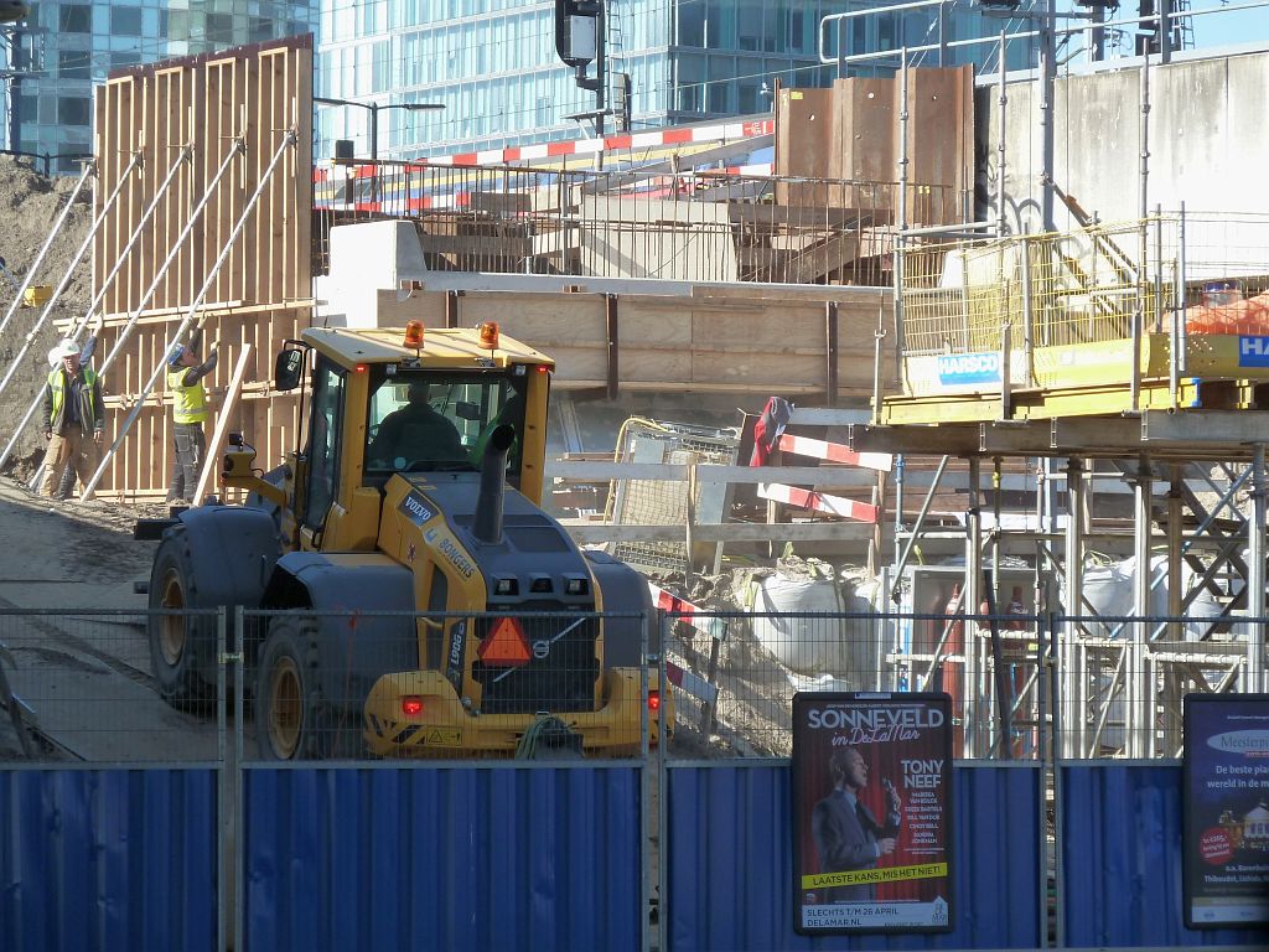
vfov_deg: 9.4
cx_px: 634
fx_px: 5792
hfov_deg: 12.5
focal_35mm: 158
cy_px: 476
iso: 125
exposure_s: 1/160
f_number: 4.5
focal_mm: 25.9
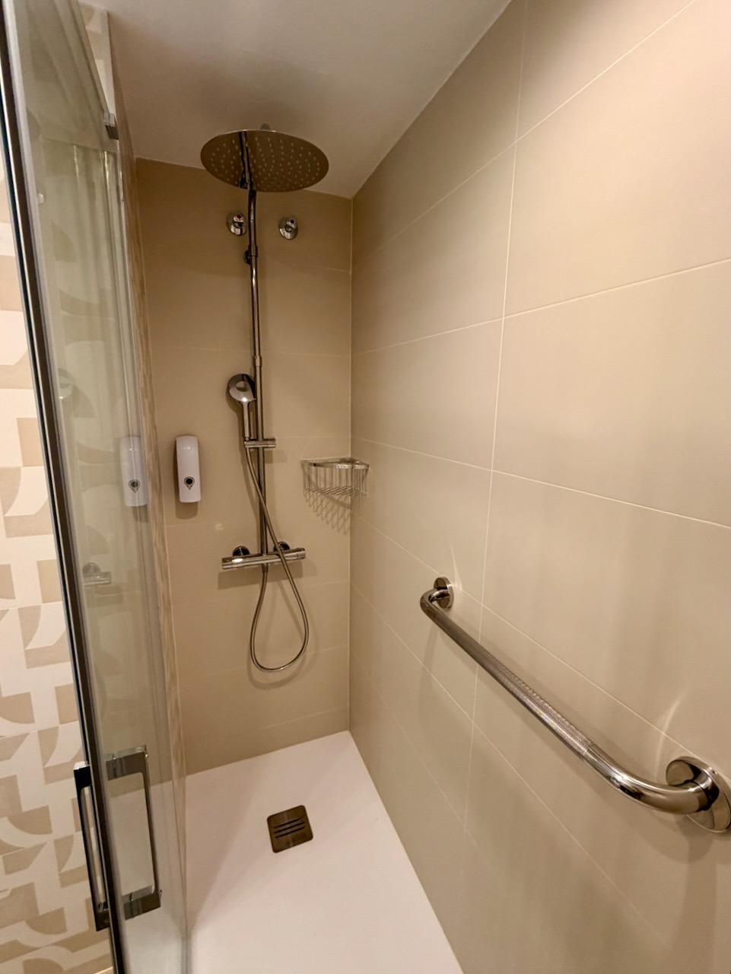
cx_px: 366
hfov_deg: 85.7
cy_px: 487
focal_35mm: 14
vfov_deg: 102.0
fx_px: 394
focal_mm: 2.22
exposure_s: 1/50
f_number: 2.2
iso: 160
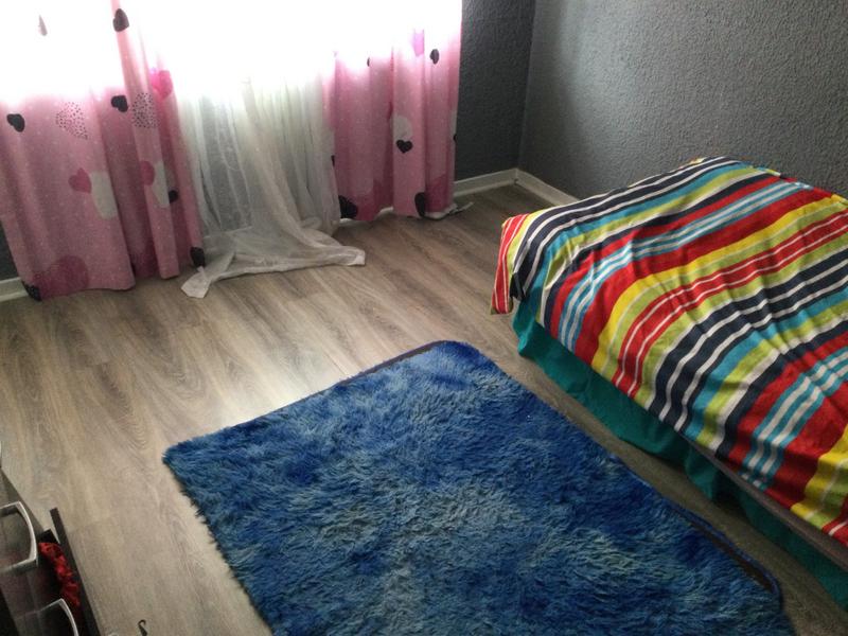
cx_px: 424
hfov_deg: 58.4
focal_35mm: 31
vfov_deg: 45.4
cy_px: 318
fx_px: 759
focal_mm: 3.3
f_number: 2.4
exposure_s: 1/33
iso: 160
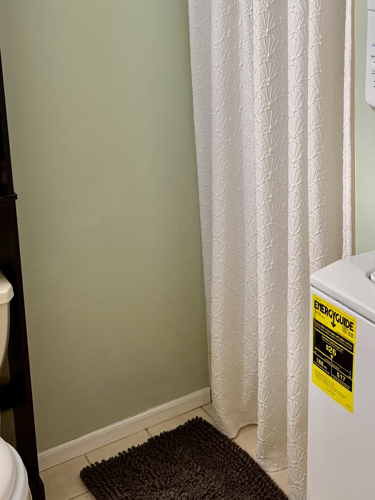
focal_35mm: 45
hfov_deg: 31.5
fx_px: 650
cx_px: 291
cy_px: 117
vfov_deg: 40.7
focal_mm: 6.76
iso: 160
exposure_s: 1/60
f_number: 1.78
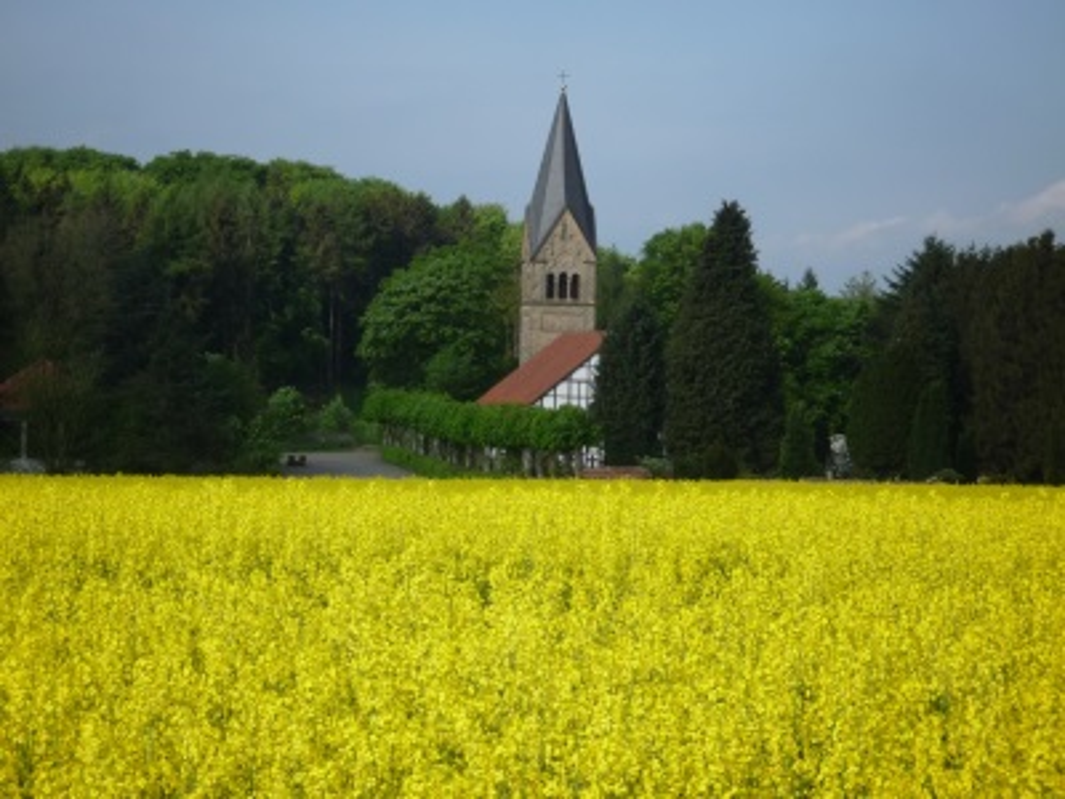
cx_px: 532
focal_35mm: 93
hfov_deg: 21.1
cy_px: 400
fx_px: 2861
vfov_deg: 15.9
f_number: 5.5
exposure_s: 1/640
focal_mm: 16.4
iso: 100
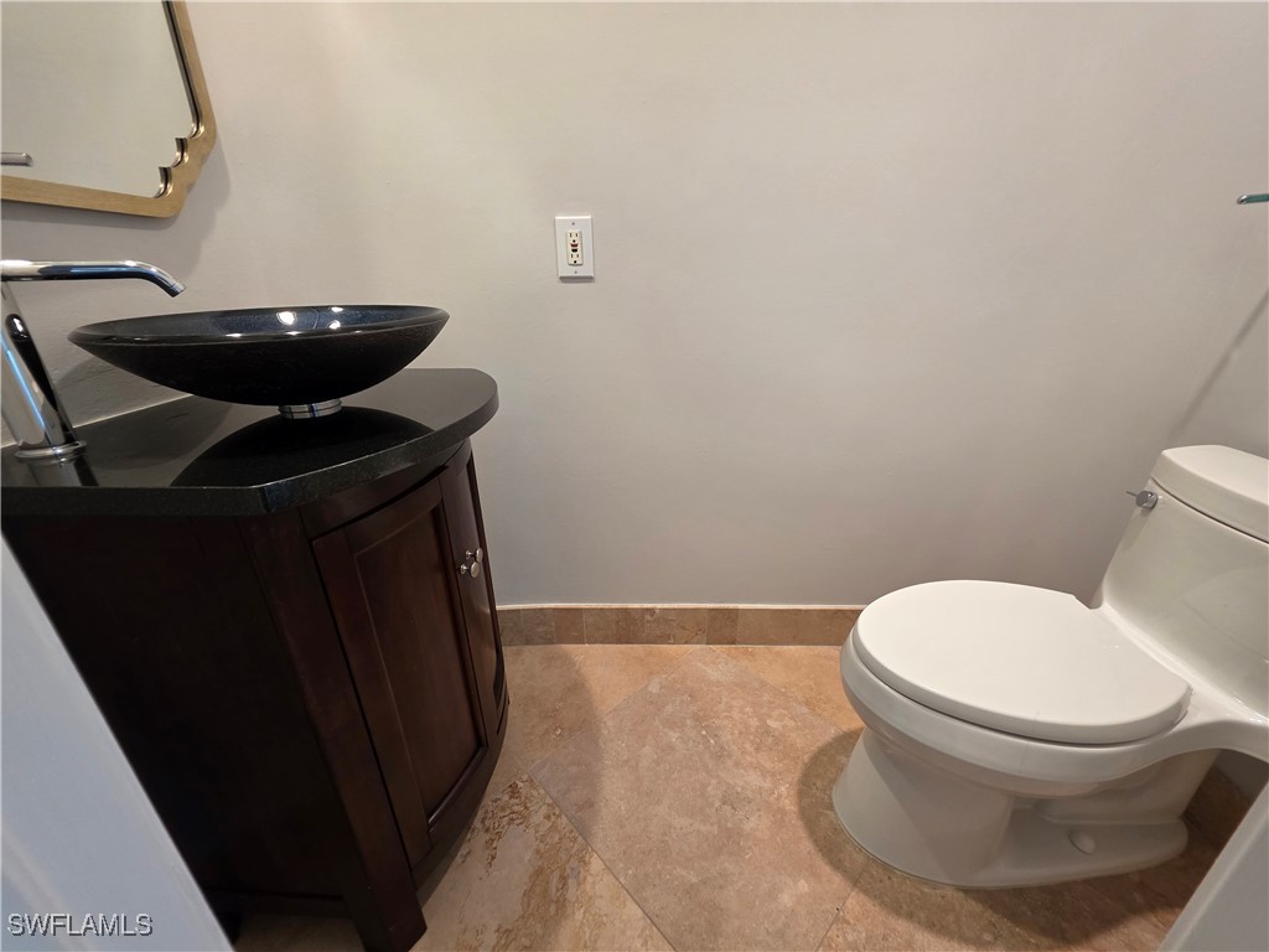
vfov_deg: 89.9
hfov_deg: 106.2
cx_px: 634
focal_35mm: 13
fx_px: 477
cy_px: 476
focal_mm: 2.2
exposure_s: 1/60
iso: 160
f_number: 1.9
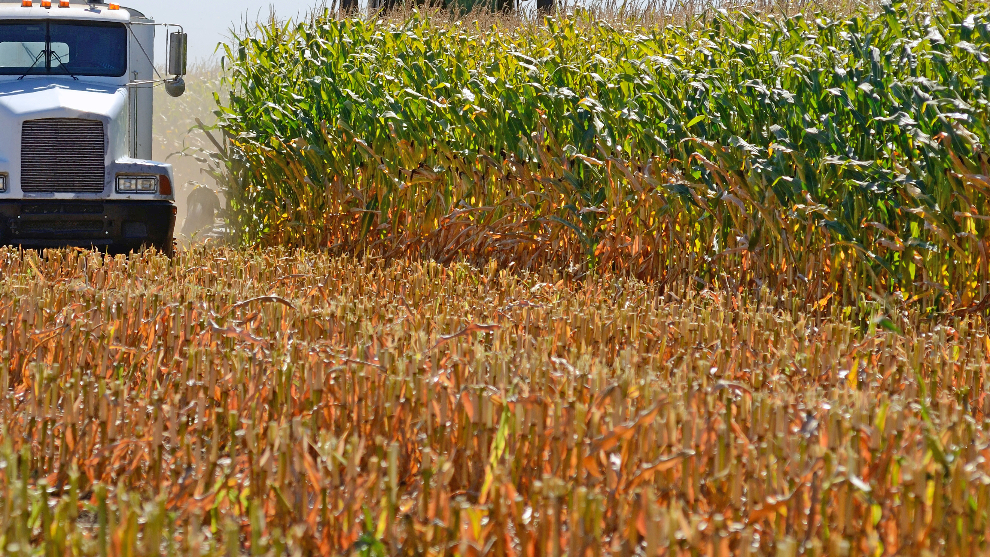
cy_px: 75
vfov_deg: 2.6
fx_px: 12313
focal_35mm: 469
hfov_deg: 4.6
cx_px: 342
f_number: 7.1
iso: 100
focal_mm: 200
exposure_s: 1/400
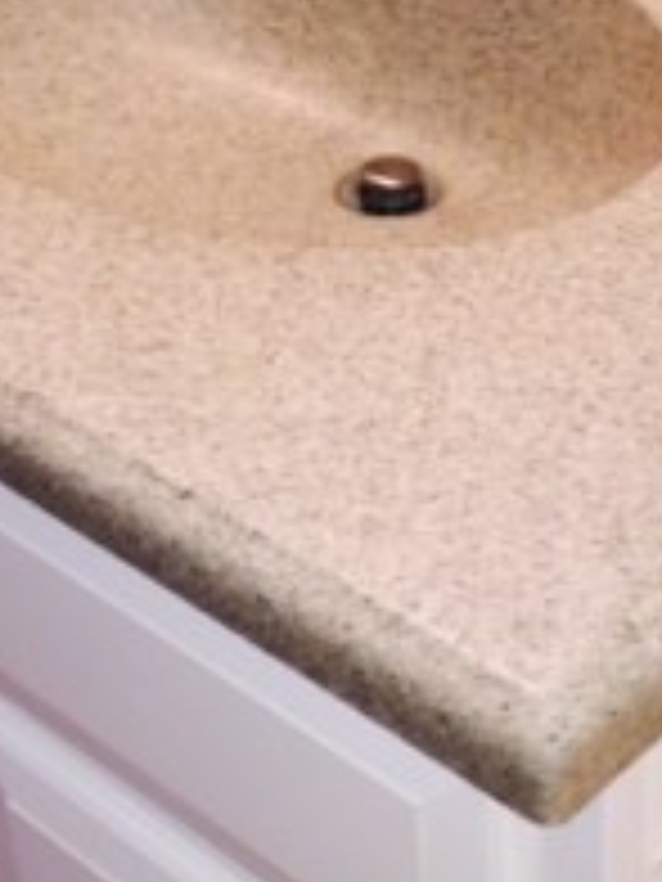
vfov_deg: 20.0
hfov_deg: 15.0
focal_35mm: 98
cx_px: 473
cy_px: 284
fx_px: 2499
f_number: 2.2
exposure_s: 1/30
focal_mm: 4.12
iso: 64
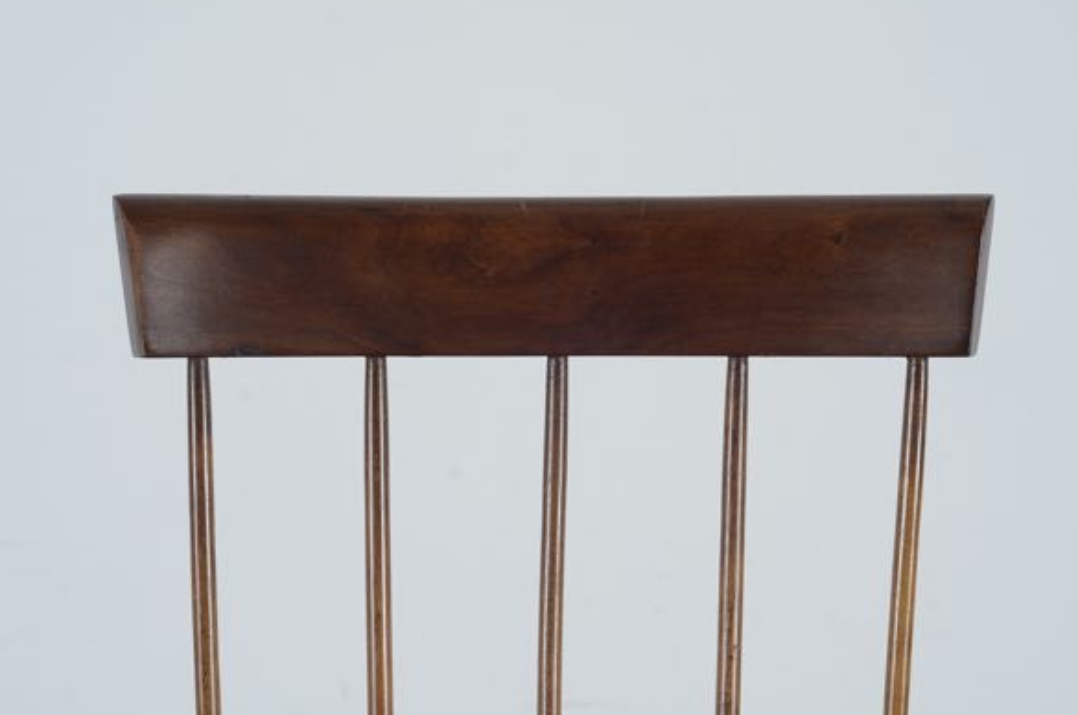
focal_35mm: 82
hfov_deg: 24.8
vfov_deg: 16.6
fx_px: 2451
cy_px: 370
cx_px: 569
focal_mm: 50
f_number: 7.1
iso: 100
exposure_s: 1/125
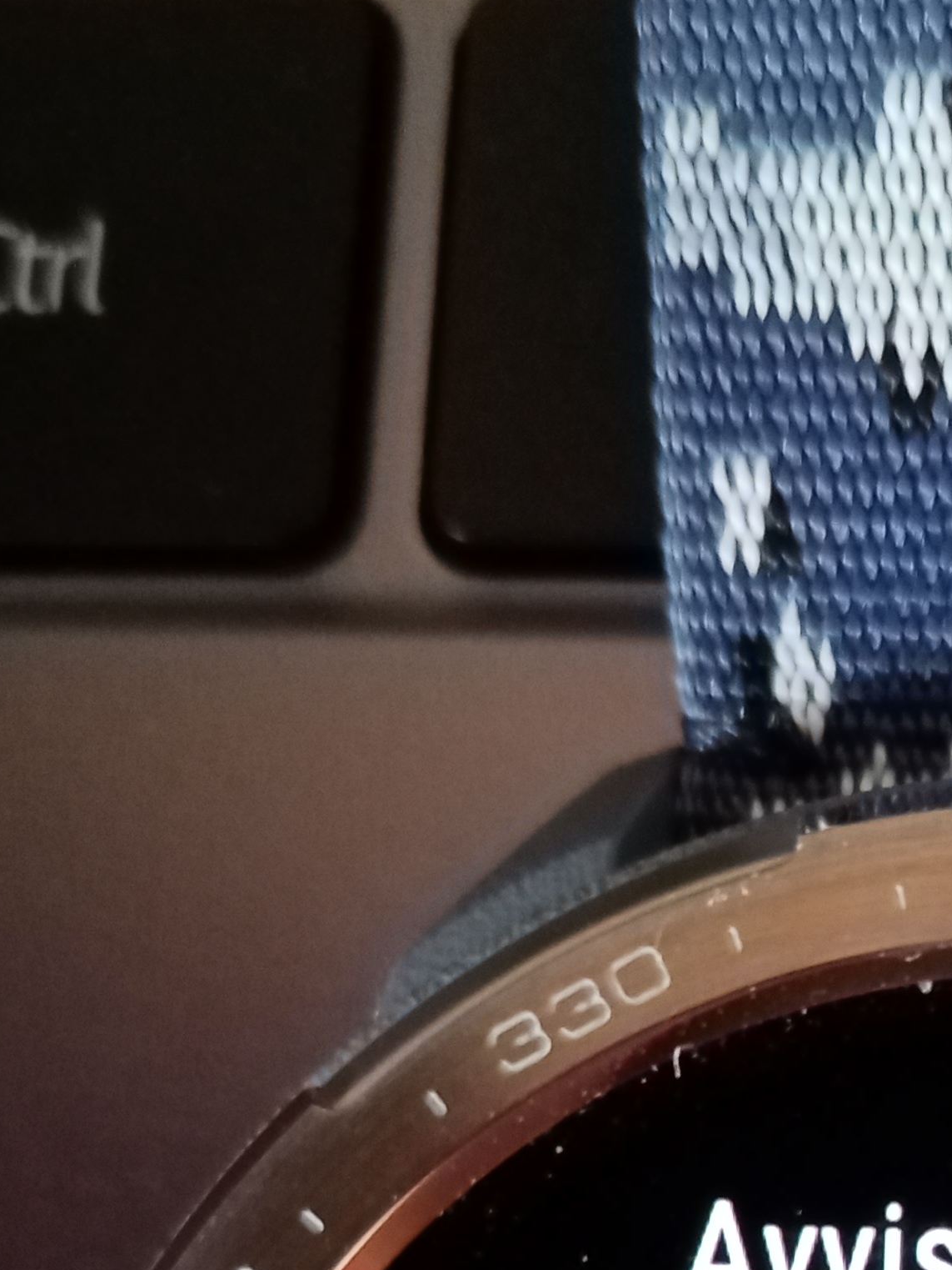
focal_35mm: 71
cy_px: 1434
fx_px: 2602
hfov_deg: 19.5
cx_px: 1142
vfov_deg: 25.2
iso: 941
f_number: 1.8
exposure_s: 1/20
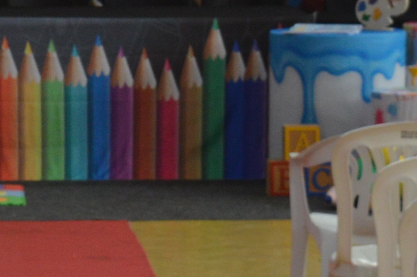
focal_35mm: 377
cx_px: -150
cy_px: 32
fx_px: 4363
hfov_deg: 5.4
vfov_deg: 3.6
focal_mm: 38
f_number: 4.8
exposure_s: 1/60
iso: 400
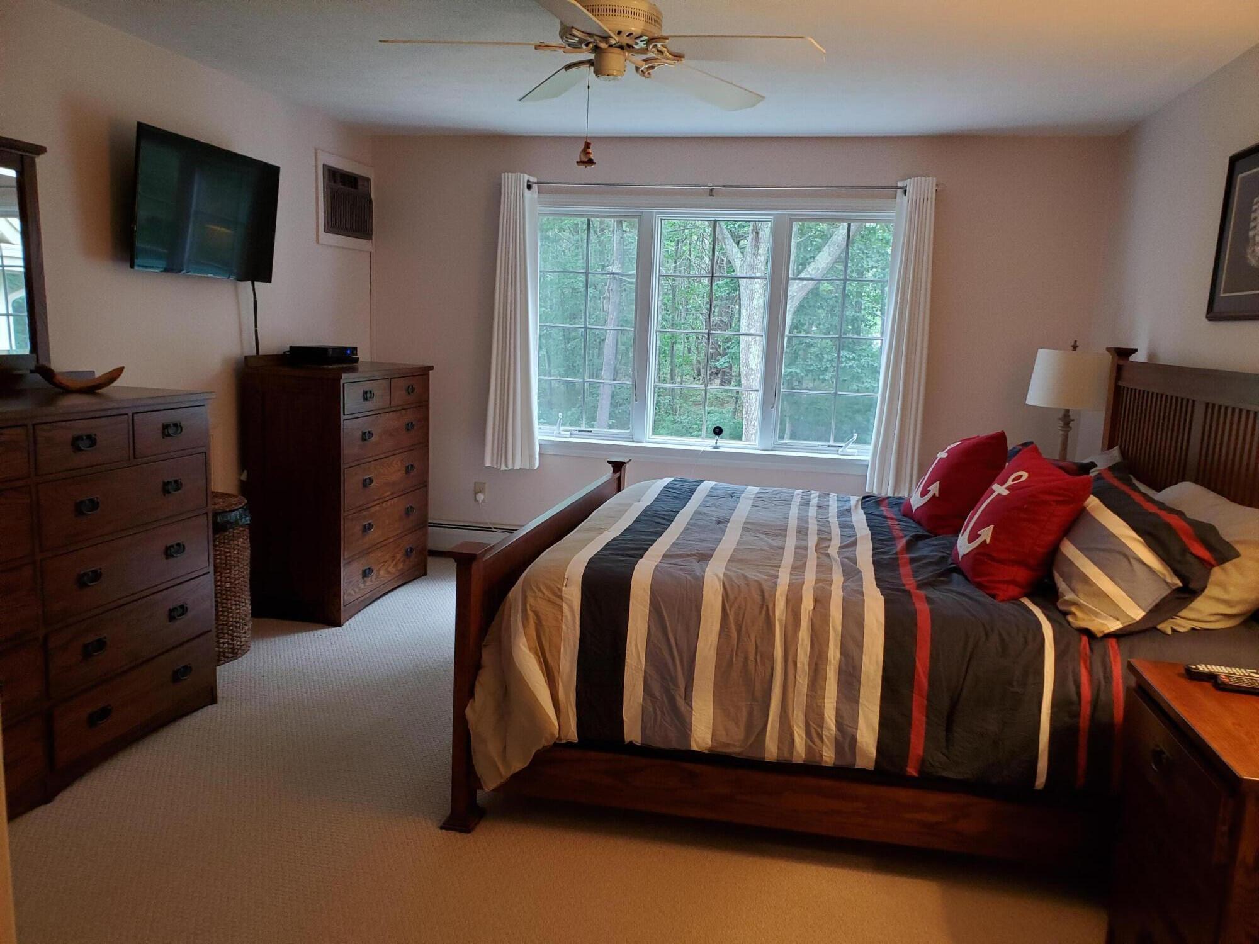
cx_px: 630
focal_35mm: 26
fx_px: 946
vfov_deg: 53.1
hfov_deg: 67.3
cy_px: 472
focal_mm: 4.3
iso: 320
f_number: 2.4
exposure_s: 1/39
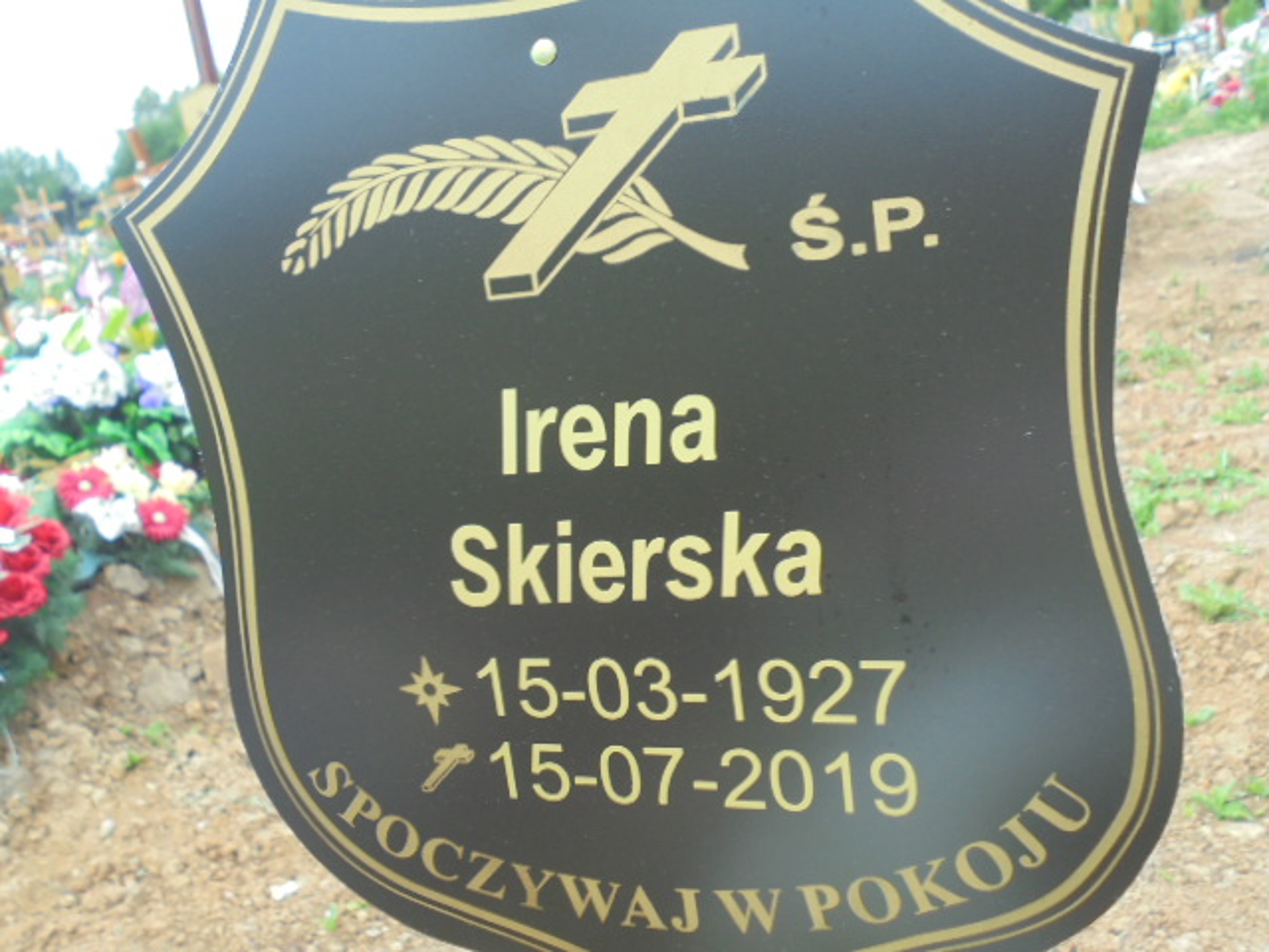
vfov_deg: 37.7
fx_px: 1393
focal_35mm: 38
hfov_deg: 49.0
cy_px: 476
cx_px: 634
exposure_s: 1/100
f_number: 4.2
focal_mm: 6.9
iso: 100
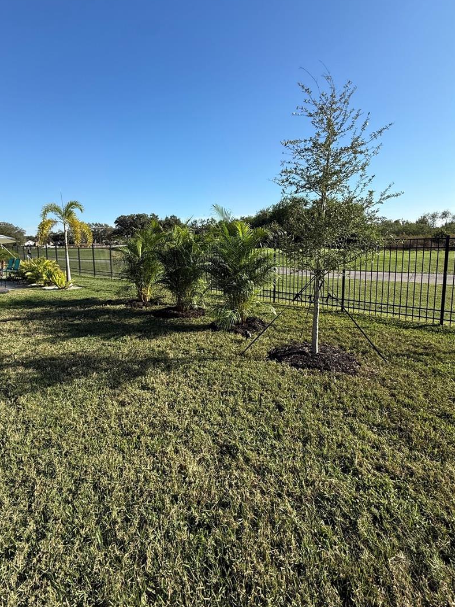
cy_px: 274
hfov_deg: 77.9
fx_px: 280
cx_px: 203
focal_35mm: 16
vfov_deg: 94.2
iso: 50
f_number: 2.2
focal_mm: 2.22
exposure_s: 1/1211
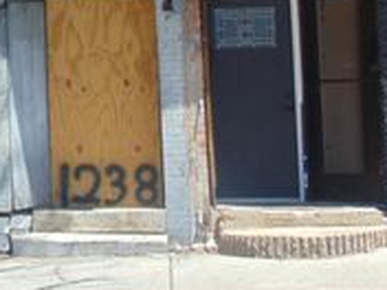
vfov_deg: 10.2
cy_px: -89
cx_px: -110
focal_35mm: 142
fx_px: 1588
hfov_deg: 13.4
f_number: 3.5
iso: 80
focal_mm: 9
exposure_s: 1/500
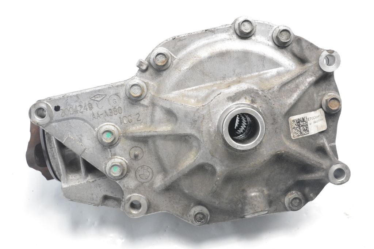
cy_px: 124
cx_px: 187
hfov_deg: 42.3
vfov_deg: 28.9
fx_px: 483
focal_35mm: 46
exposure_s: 1/320
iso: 6400
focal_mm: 31
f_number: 9
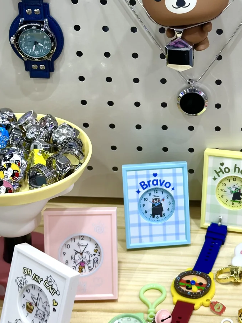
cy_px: 110
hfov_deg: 18.9
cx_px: 193
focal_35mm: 77
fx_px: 718
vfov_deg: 25.2
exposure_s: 1/115
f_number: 1.78
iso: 40
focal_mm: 6.86
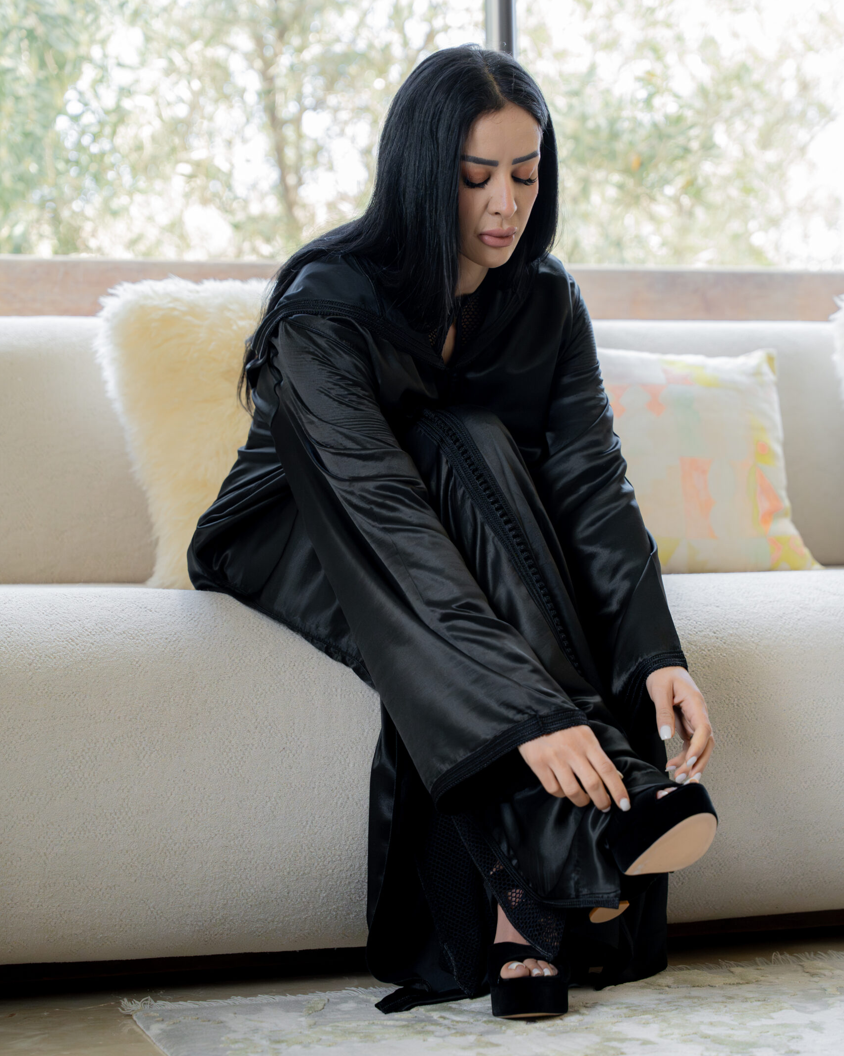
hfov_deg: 19.4
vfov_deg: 24.1
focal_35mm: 79
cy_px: 497
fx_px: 2467
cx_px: 422
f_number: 3.2
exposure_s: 1/1000
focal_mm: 70
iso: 4000
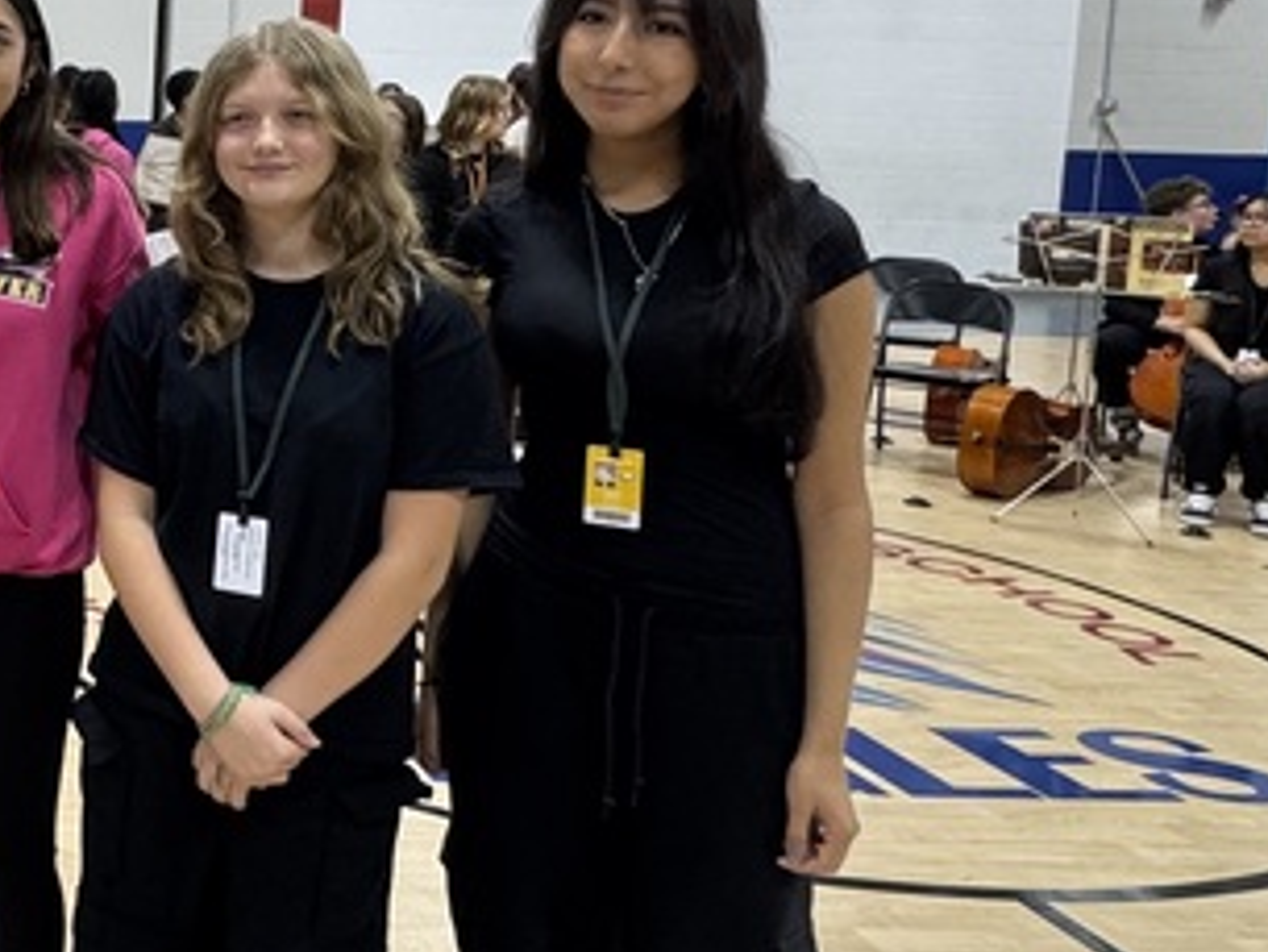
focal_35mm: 47
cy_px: 241
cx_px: -245
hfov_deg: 33.2
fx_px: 1722
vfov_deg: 30.4
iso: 160
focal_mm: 2.22
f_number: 2.2
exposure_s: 1/62
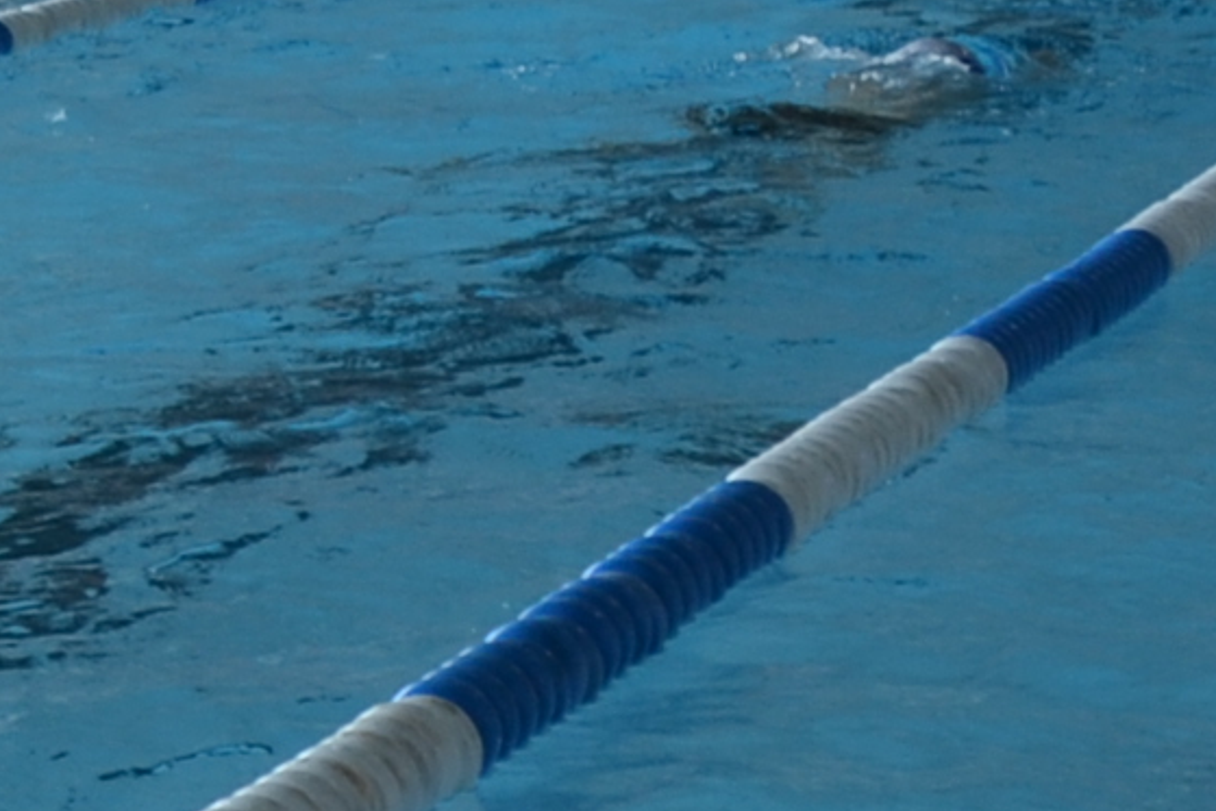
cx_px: -1492
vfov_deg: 8.2
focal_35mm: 167
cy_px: 146
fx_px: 5642
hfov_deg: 10.8
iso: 110
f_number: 5.6
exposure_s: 1/60
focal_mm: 18
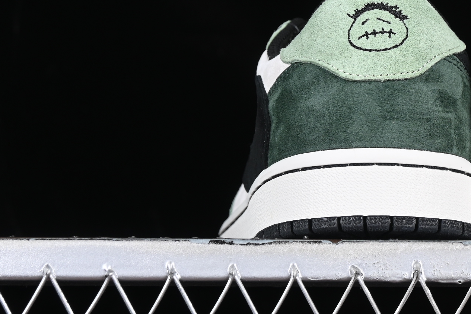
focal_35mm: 165
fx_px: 2159
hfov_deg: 12.3
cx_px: 467
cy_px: 35
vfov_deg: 8.3
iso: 160
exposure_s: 1/80
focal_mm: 50
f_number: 7.1
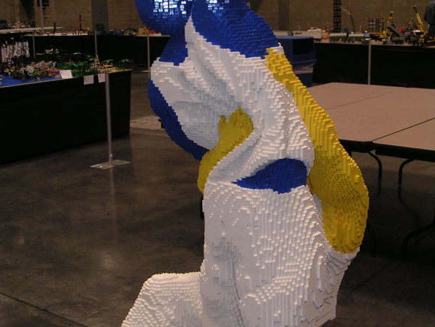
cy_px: 205
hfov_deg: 37.5
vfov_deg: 28.5
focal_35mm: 51
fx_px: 641
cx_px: 217
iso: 160
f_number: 2.8
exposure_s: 1/45
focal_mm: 6
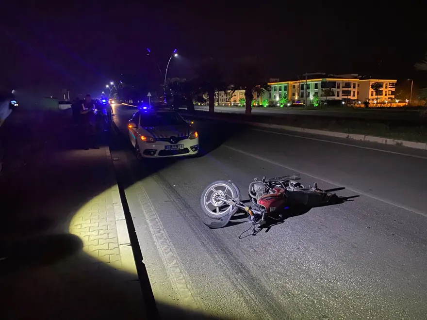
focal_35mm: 26
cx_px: 214
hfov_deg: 67.3
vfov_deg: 53.1
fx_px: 321
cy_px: 160
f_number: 1.8
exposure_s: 1/15
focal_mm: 4.25
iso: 1000
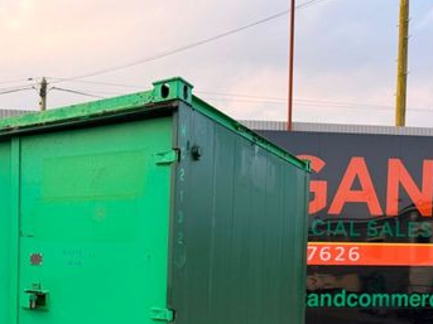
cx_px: 100
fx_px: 525
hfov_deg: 43.2
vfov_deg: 32.9
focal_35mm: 42
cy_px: 279
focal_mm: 6.76
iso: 100
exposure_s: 1/728
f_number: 1.78
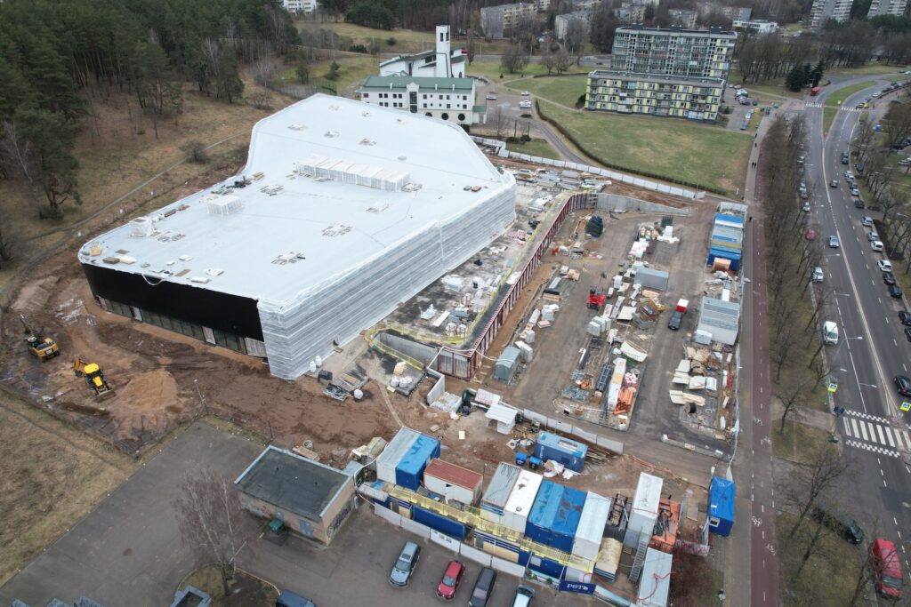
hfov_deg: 78.6
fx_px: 557
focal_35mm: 22
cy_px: 304
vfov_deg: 57.2
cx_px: 456
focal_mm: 8.38
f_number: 2.8
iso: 100
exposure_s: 1/125
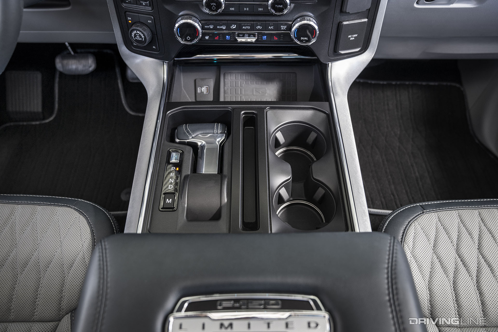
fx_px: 401
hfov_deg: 63.7
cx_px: 249
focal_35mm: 29
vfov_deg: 45.0
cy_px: 166
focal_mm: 29
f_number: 4
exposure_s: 1/20
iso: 400
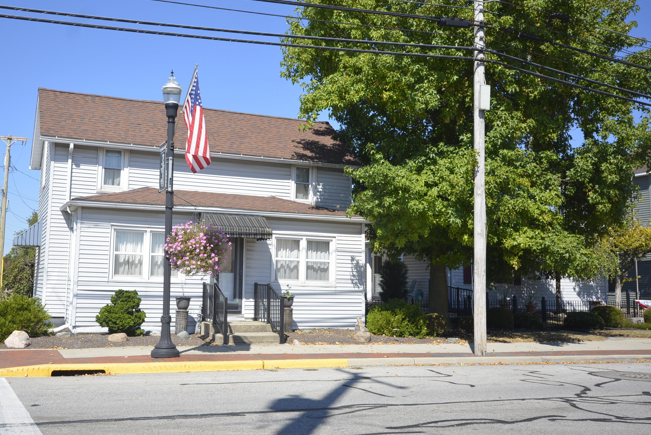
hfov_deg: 50.2
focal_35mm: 38
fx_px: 688
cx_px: 249
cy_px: 203
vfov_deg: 35.1
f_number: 8
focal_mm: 20
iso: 125
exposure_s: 1/250
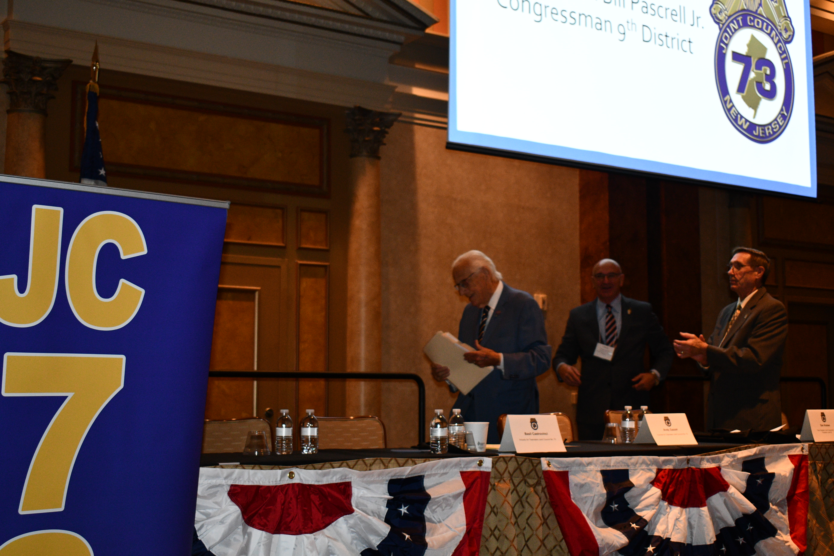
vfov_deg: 28.1
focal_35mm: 48
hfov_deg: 41.1
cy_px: 278
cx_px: 417
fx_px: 1112
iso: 1600
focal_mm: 32
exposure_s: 1/60
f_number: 4.5
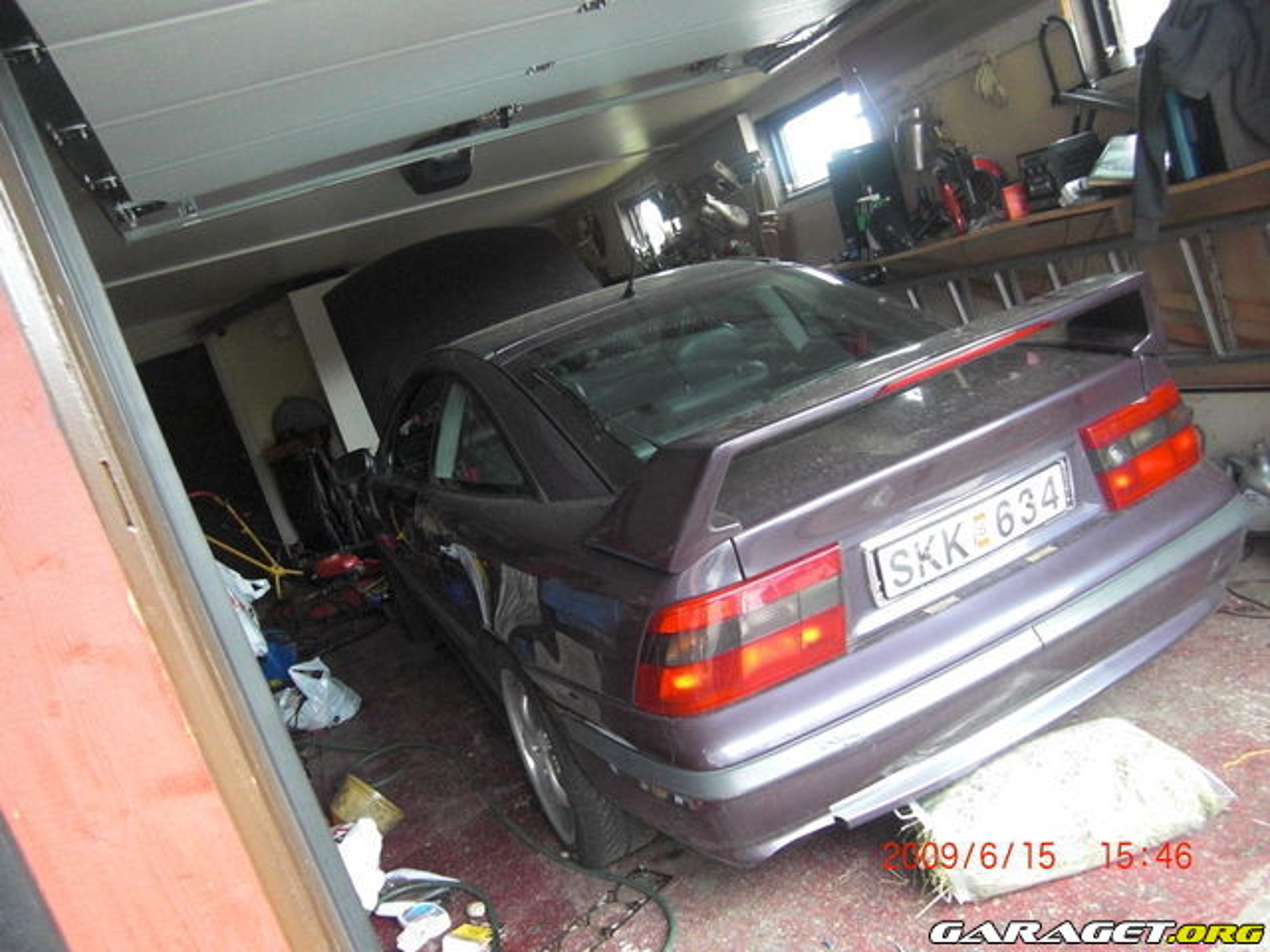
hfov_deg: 63.4
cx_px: 635
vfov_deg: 49.7
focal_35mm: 28
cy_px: 476
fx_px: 1027
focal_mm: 4.9
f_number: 2.6
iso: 400
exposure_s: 1/80
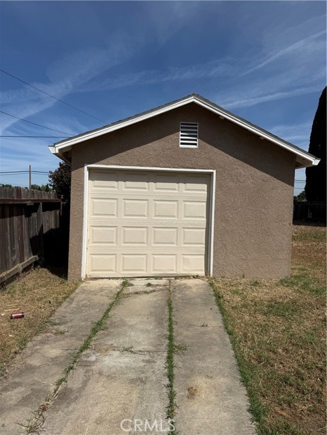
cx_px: 164
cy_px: 218
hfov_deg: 56.8
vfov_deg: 71.6
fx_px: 302
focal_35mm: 24
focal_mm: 6.76
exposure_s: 1/10309
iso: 80
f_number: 1.78
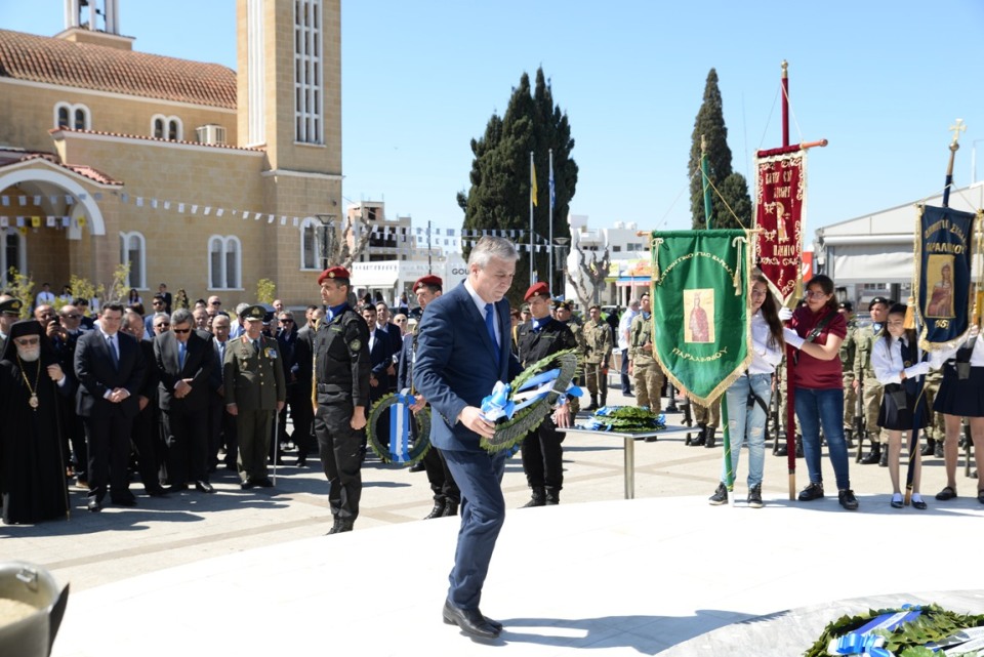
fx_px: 984
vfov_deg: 36.9
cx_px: 492
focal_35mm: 36
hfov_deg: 53.1
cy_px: 328
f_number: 7.1
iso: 100
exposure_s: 1/320
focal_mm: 36
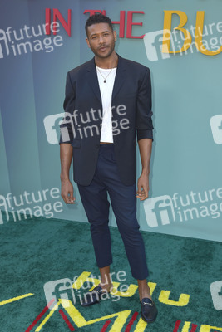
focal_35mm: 48
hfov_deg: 28.1
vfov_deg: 41.1
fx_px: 444
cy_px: 166
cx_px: 111
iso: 320
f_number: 6.3
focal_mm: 48
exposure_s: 1/200
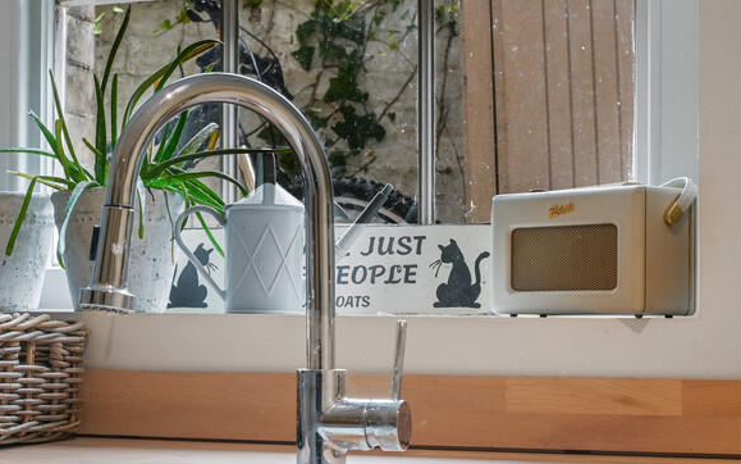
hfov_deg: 22.7
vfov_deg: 14.5
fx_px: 1818
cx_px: 151
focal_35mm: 90
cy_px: 313
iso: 400
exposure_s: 1/1.67
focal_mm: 50
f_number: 10
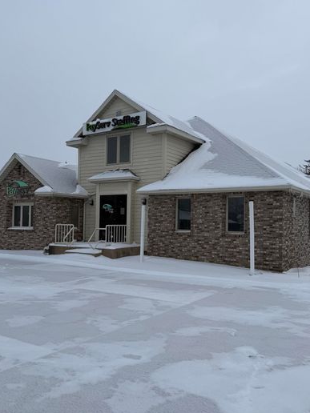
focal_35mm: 31
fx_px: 370
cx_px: 158
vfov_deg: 58.3
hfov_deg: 45.4
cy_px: 216
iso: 80
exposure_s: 1/3953
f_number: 1.78
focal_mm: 6.76
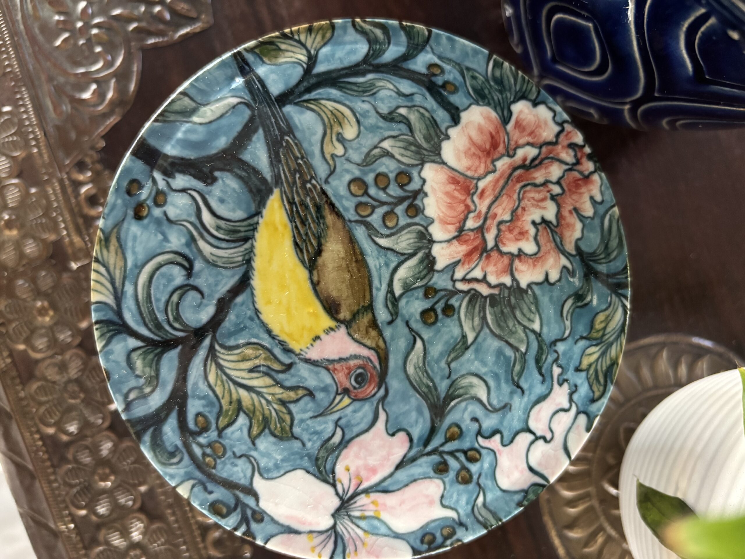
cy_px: 280
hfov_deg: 67.3
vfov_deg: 53.1
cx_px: 372
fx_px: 560
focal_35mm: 26
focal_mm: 5.96
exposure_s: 1/33
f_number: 1.6
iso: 640
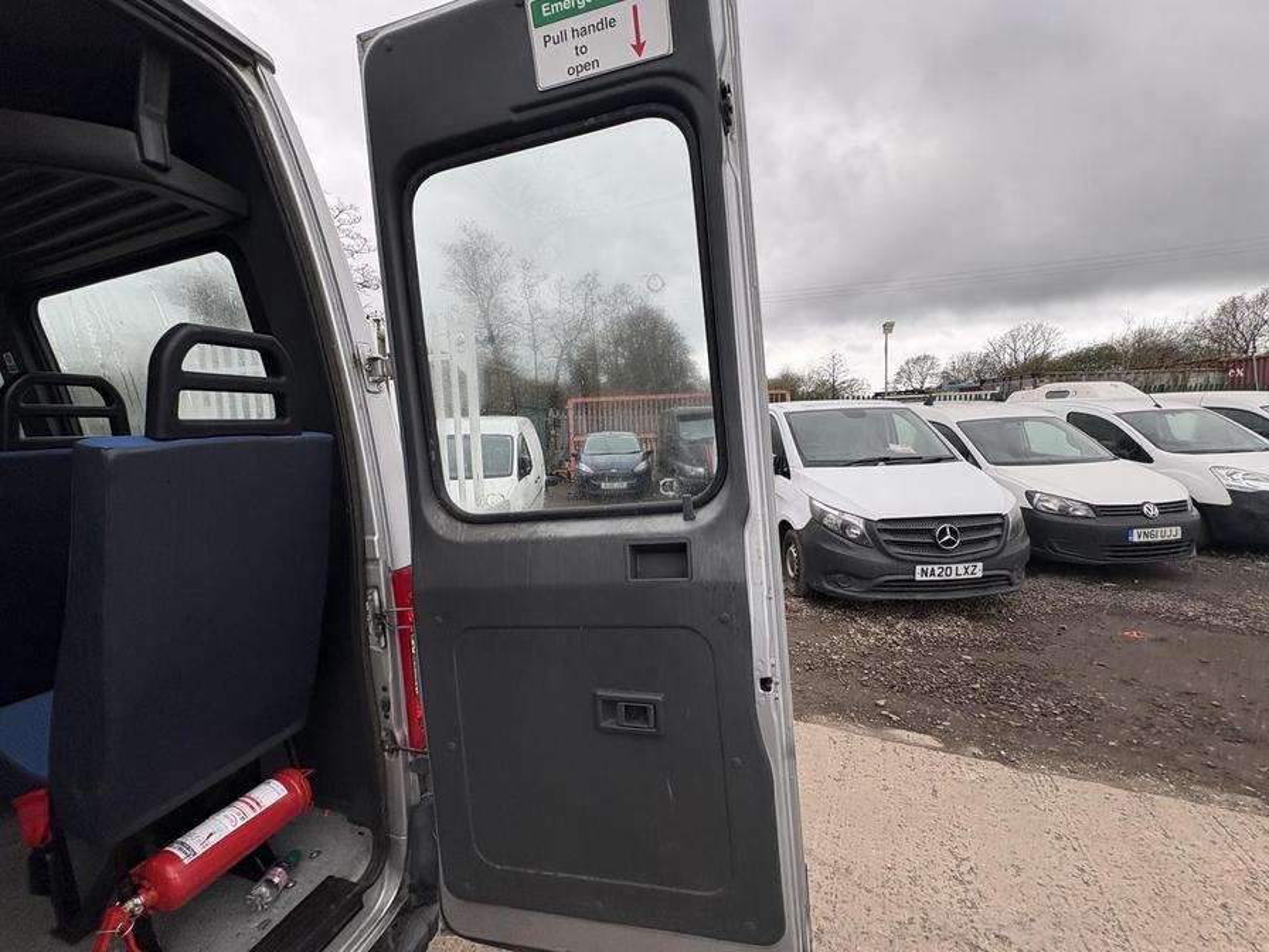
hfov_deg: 102.1
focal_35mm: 14
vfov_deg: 85.7
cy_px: 476
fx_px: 513
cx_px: 634
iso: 64
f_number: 2.2
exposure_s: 1/119
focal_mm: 2.22
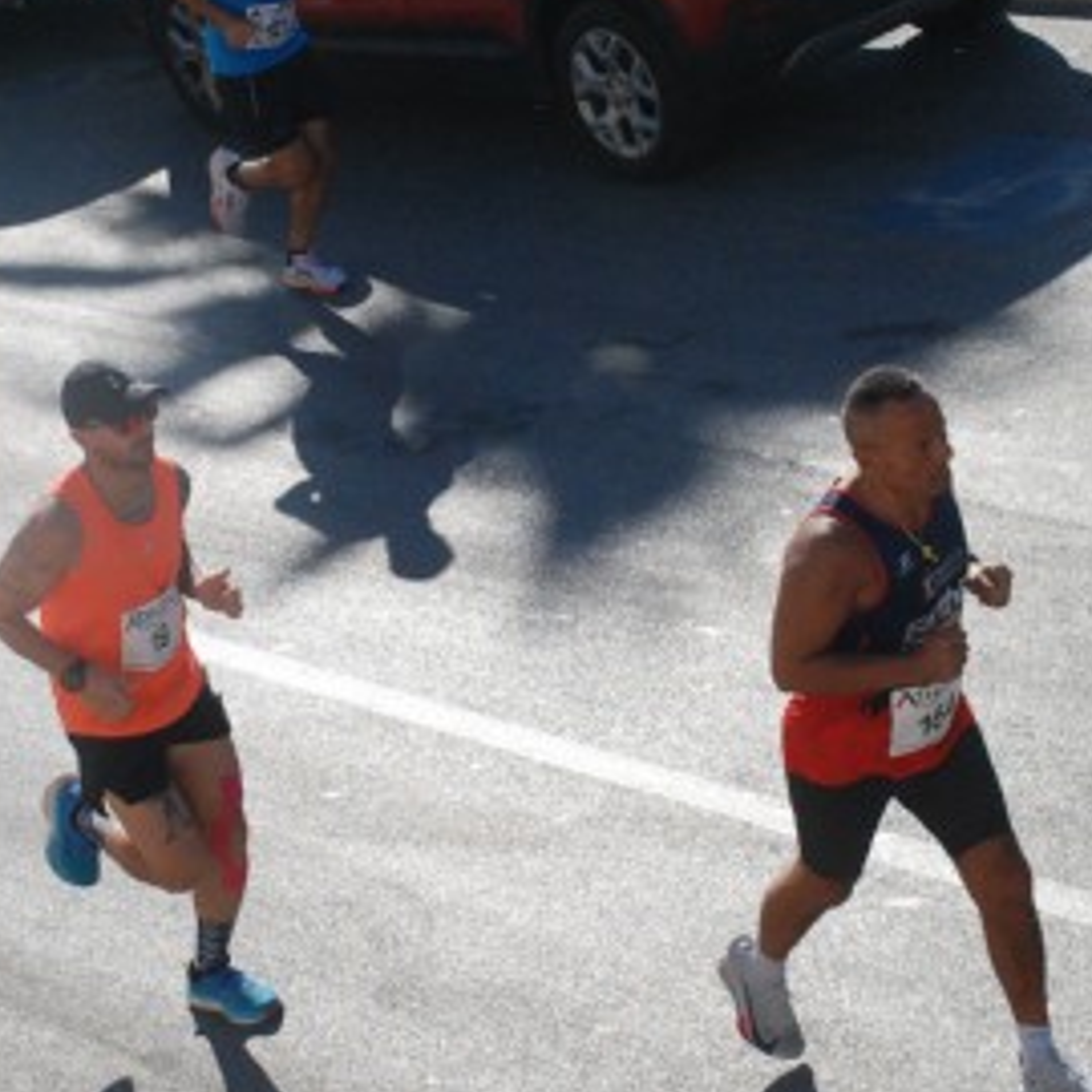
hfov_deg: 14.0
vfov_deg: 14.0
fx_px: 4461
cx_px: 582
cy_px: 560
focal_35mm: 125
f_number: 8
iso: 1000
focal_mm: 44
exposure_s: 1/2000
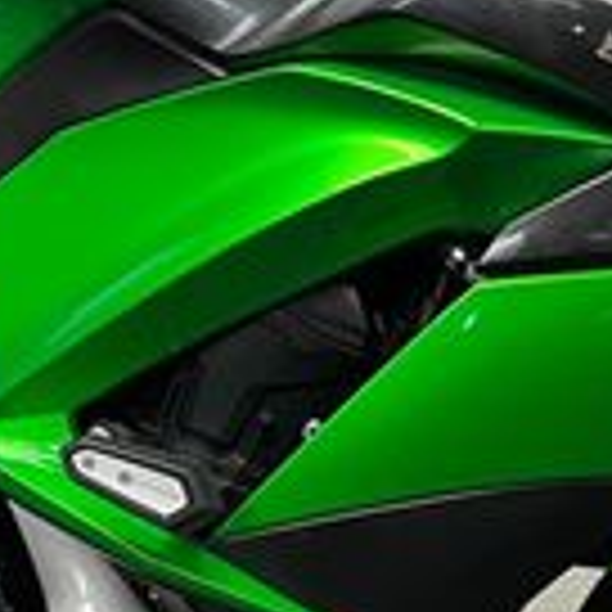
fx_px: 2160
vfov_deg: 16.1
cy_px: 346
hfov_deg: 16.1
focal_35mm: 108
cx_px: 158
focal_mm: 5.1
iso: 80
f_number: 1.6
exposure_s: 1/50
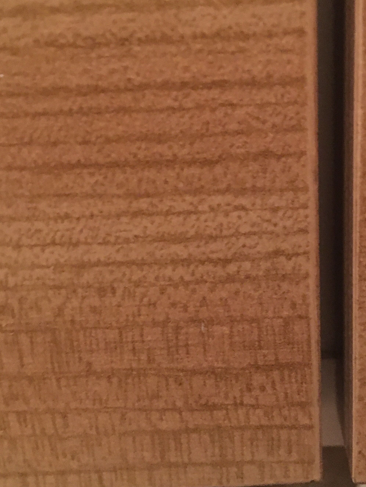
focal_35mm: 44
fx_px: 620
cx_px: 219
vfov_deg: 42.8
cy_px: 204
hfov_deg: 32.8
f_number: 2.2
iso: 640
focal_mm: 4.15
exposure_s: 1/17
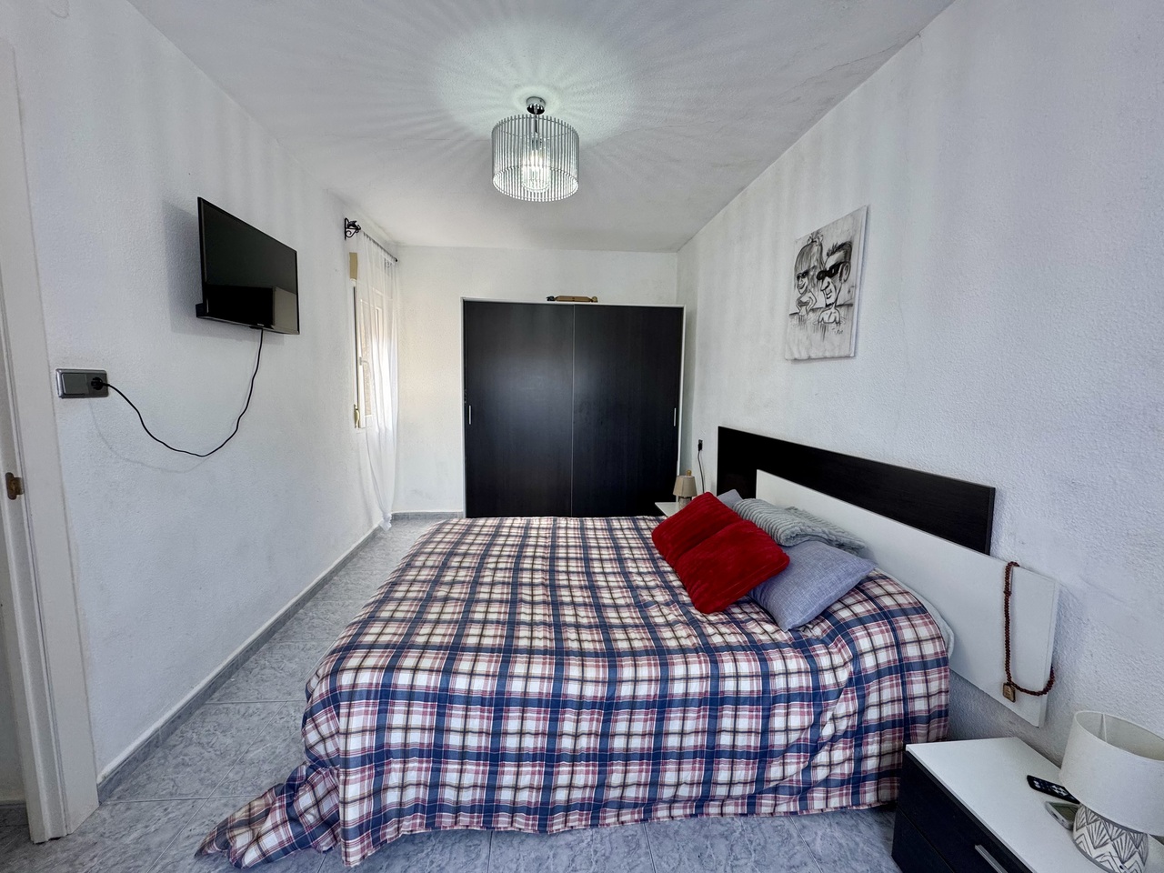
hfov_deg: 102.1
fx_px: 471
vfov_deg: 85.7
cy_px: 436
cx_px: 582
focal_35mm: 14
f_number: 2.2
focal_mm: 2.22
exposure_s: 1/100
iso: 160
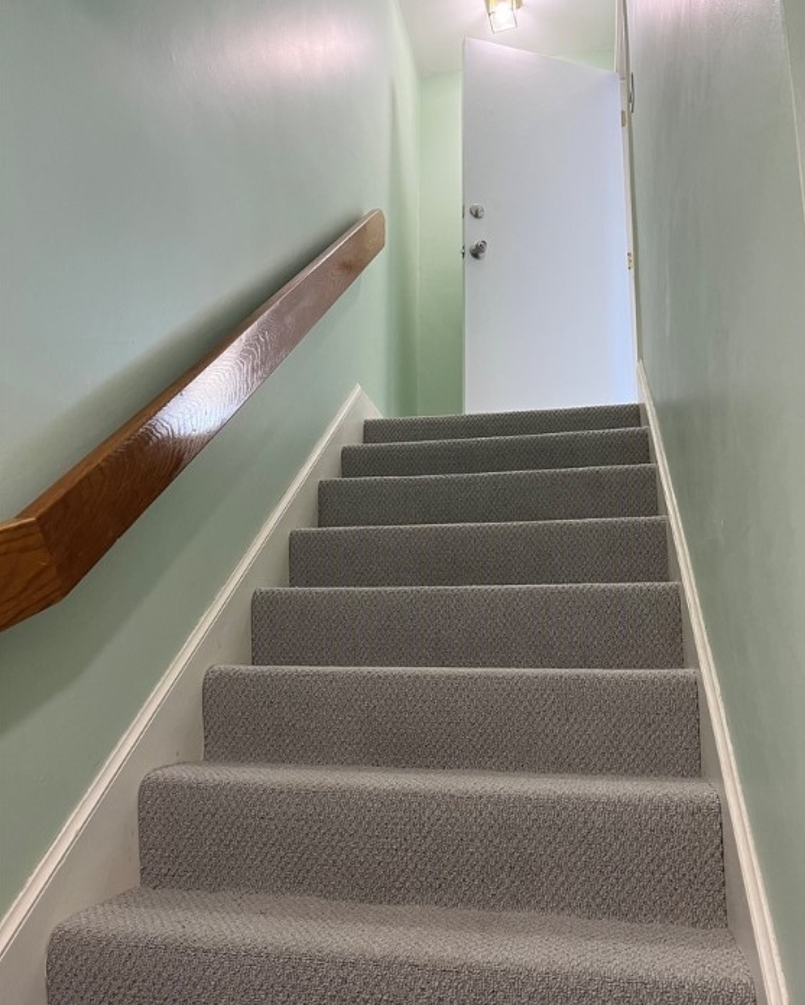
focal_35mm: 28
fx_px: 834
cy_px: 520
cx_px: 415
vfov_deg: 62.2
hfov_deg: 51.5
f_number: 1.5
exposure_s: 1/60
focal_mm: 5.7
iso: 100
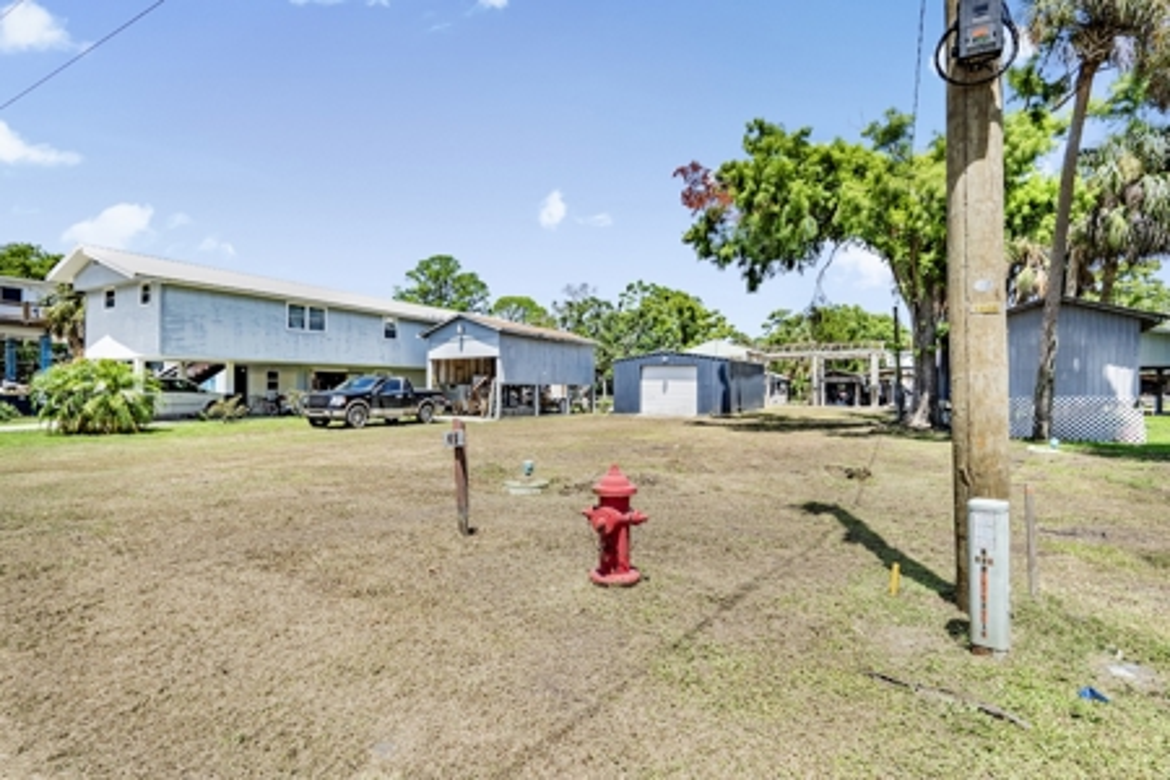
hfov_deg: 95.0
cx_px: 585
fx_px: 536
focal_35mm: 16
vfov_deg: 72.1
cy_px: 390
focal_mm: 11
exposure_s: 1/800
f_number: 8
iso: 320
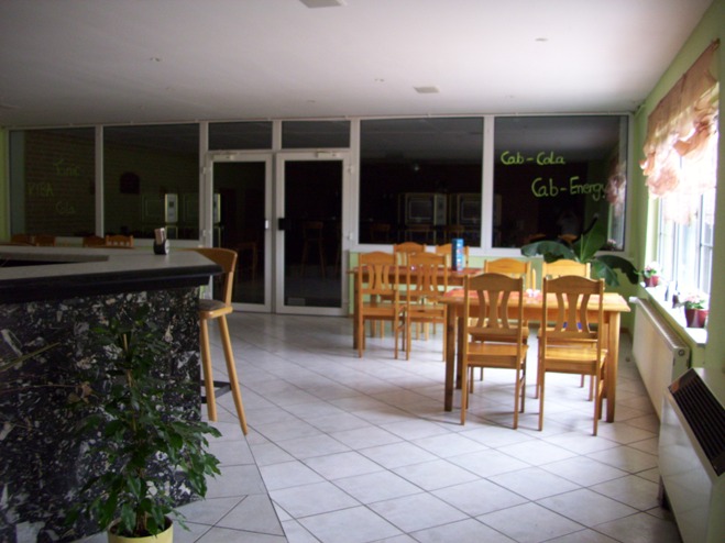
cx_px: 362
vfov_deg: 41.8
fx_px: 712
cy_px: 272
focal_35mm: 34
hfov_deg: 54.0
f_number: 2.9
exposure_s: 1/13
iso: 160
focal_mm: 5.7
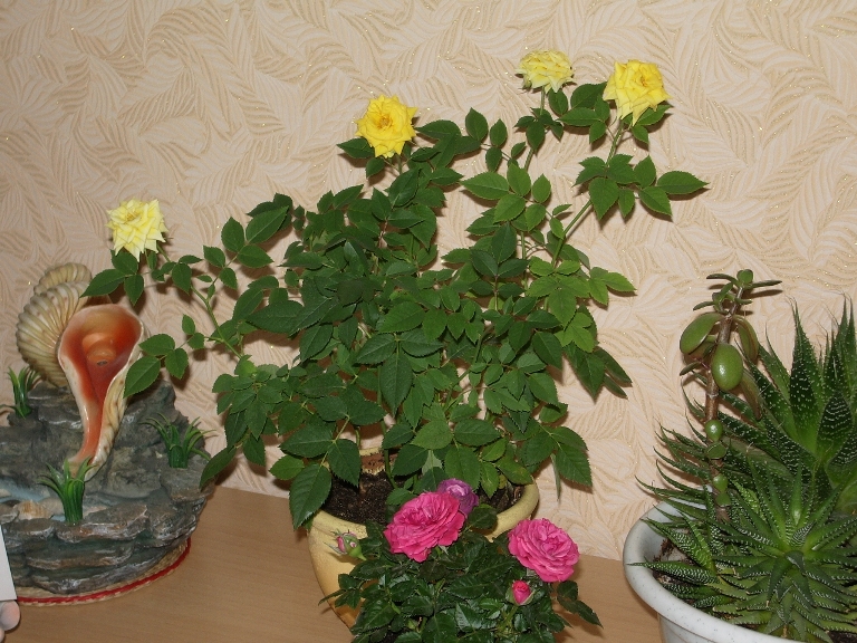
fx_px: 1832
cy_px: 322
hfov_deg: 26.3
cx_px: 428
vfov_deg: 19.9
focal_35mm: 74
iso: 50
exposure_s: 1/50
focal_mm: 12.2
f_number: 3.9
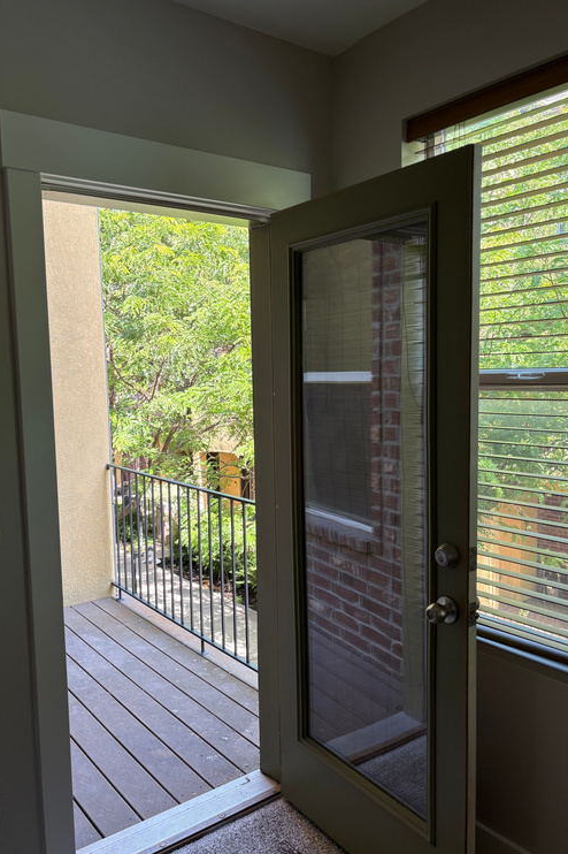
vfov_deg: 65.5
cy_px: 433
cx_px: 253
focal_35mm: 28
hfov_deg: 46.3
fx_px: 663
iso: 50
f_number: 1.6
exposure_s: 1/135
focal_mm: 5.96
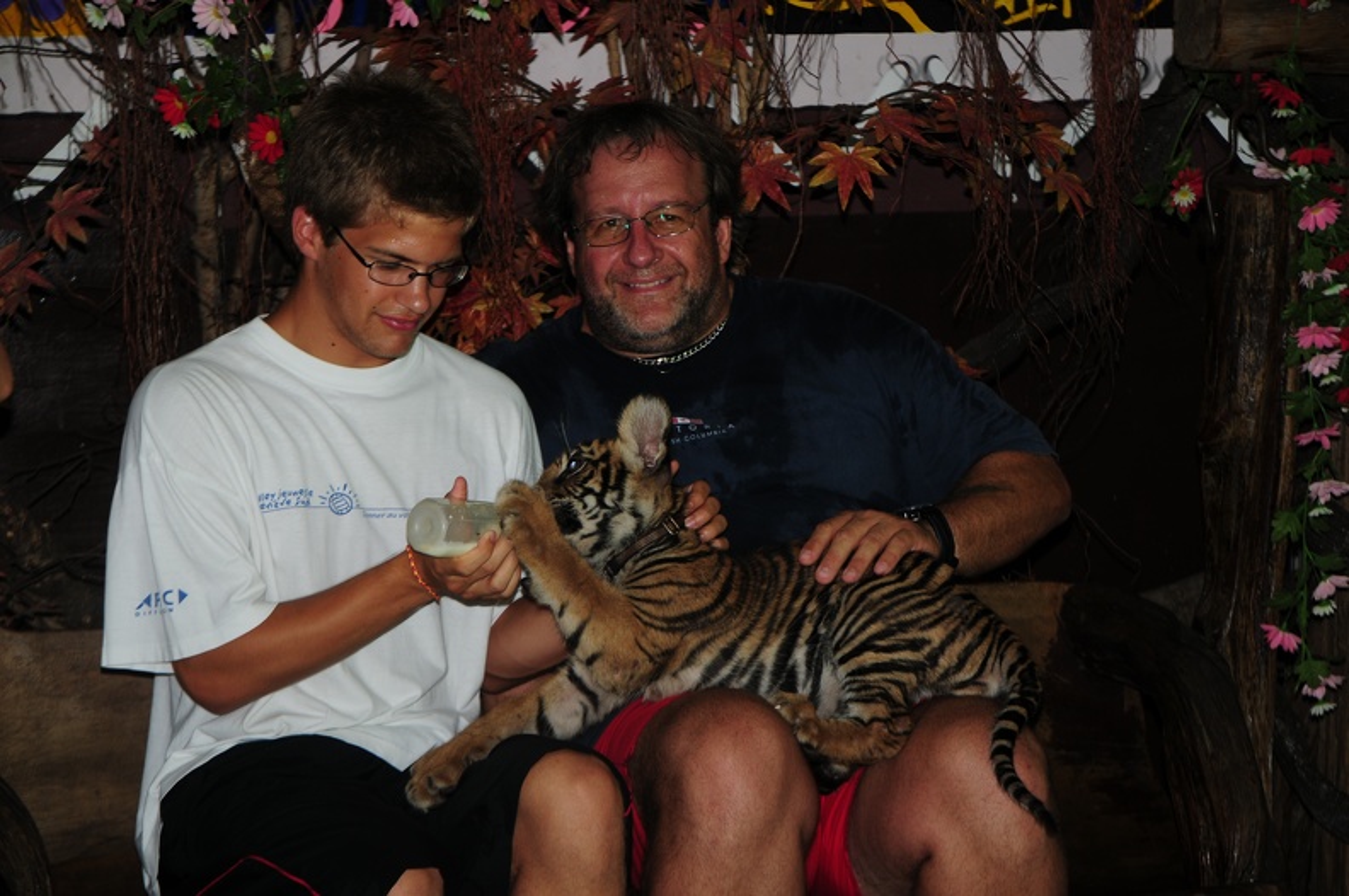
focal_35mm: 105
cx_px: 674
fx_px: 3930
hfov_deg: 19.5
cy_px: 448
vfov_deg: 13.0
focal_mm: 70
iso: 200
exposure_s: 1/60
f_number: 4.5
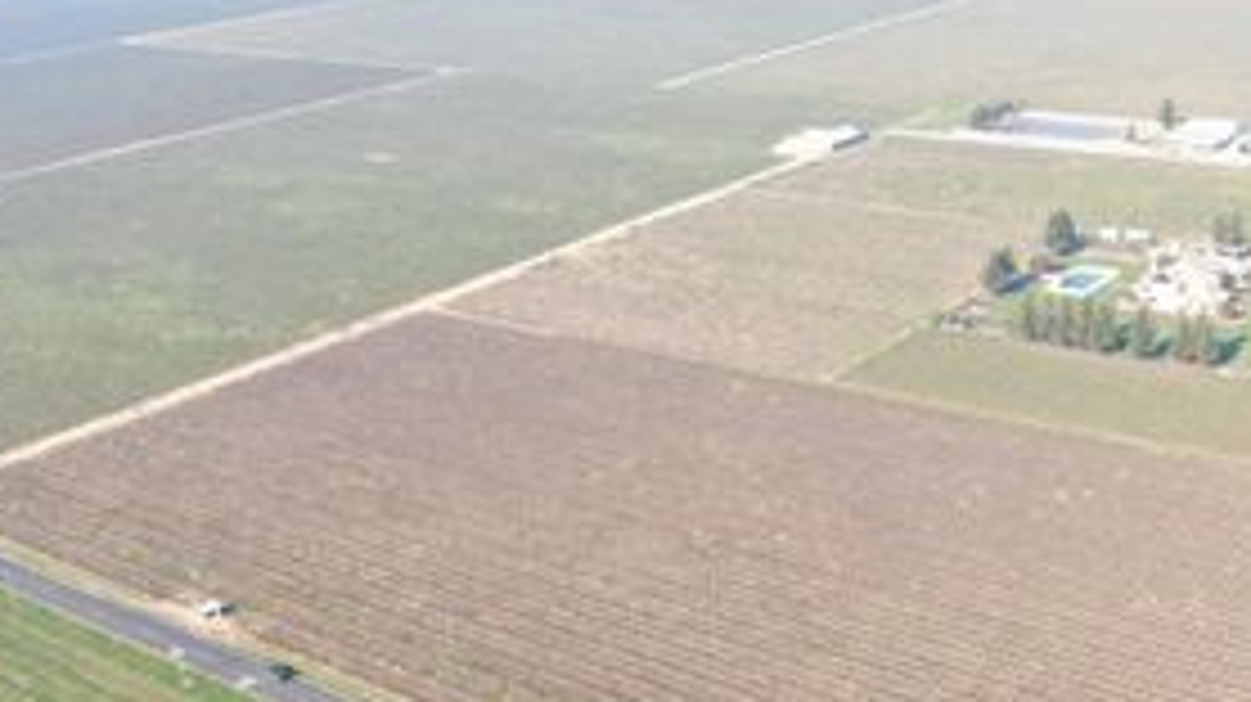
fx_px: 1558
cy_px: 511
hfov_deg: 43.1
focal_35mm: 47
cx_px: 842
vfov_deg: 25.1
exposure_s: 1/400
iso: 100
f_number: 2.8
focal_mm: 4.39
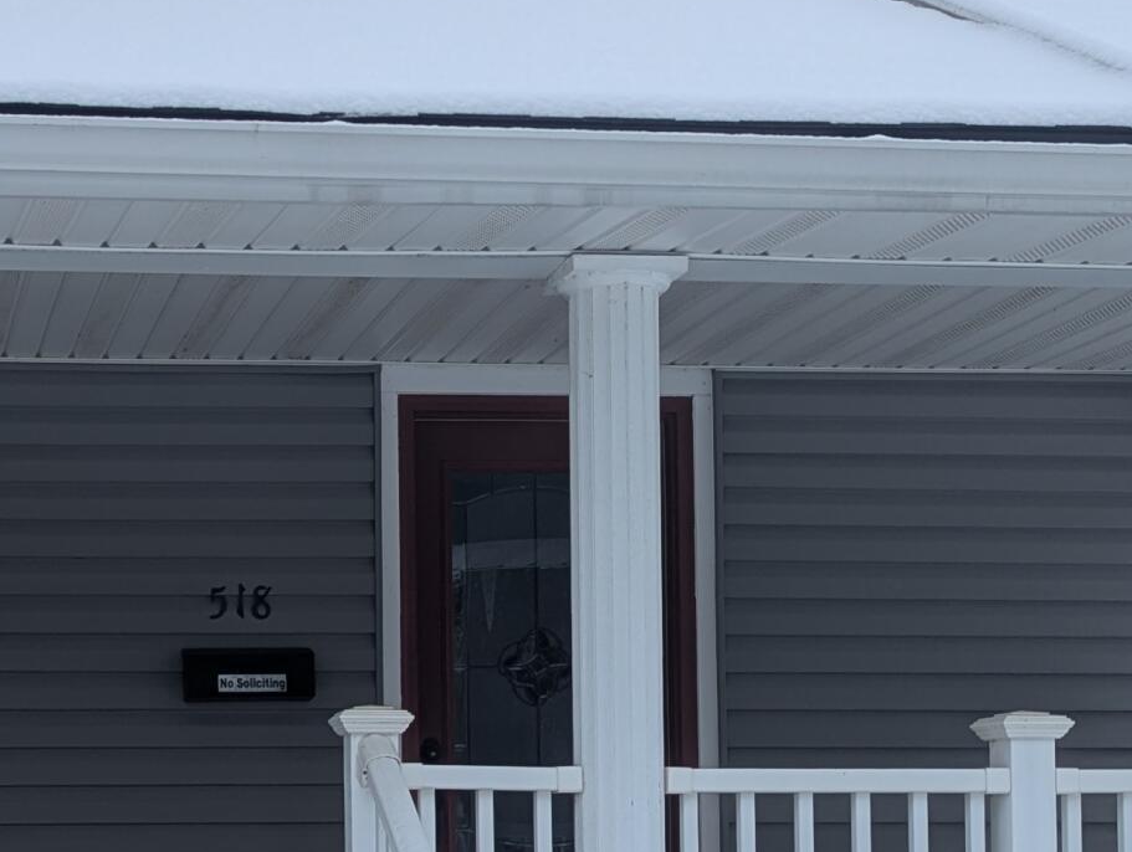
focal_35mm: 79
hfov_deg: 23.9
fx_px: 2587
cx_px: 65
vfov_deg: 18.2
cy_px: 848
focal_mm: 6.81
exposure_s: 1/928
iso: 38
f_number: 1.85
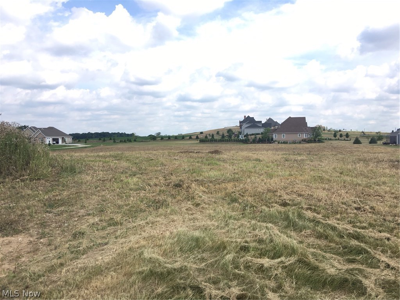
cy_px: 150
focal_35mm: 29
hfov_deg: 61.7
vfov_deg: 48.2
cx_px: 200
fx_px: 335
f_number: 2.2
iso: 25
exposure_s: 1/718
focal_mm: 4.15
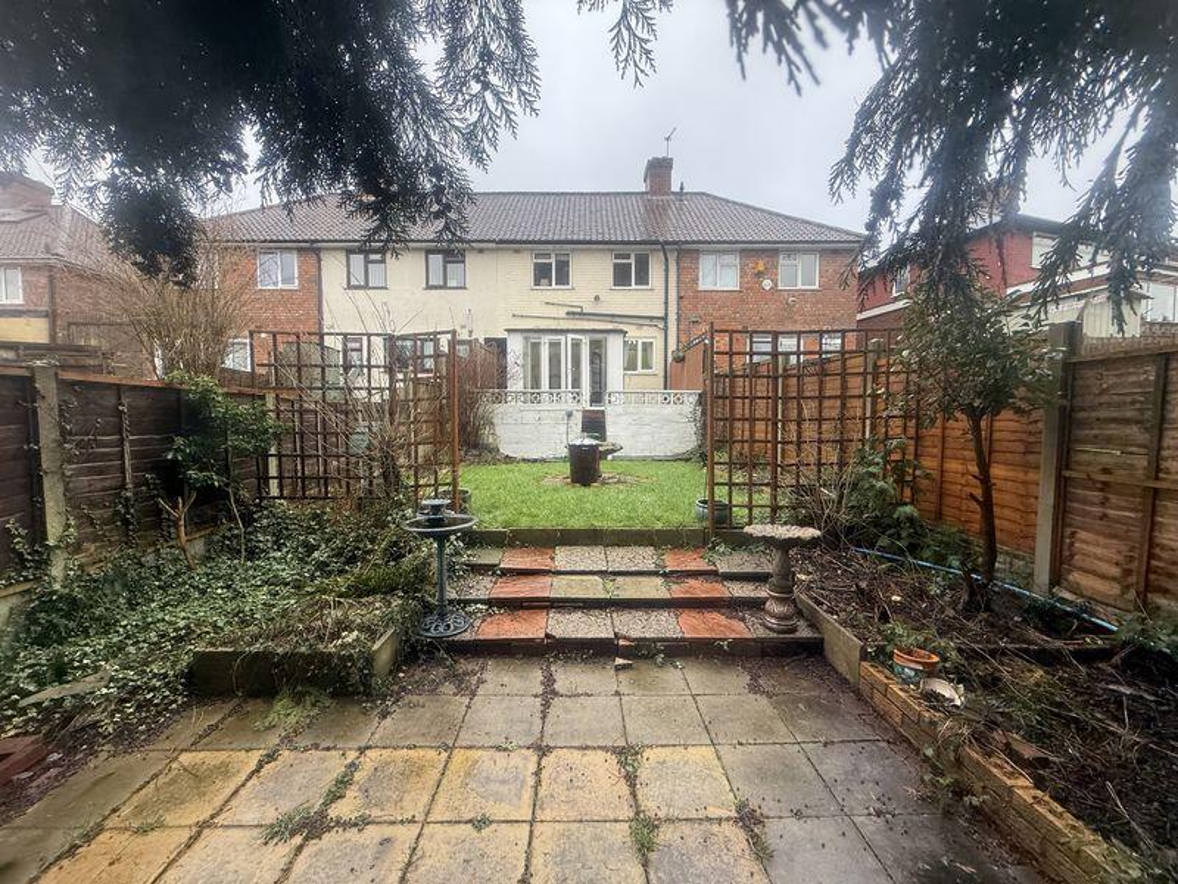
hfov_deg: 102.1
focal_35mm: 14
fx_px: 476
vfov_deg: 85.7
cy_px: 442
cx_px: 589
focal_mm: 2.22
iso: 100
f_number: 2.2
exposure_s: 1/99
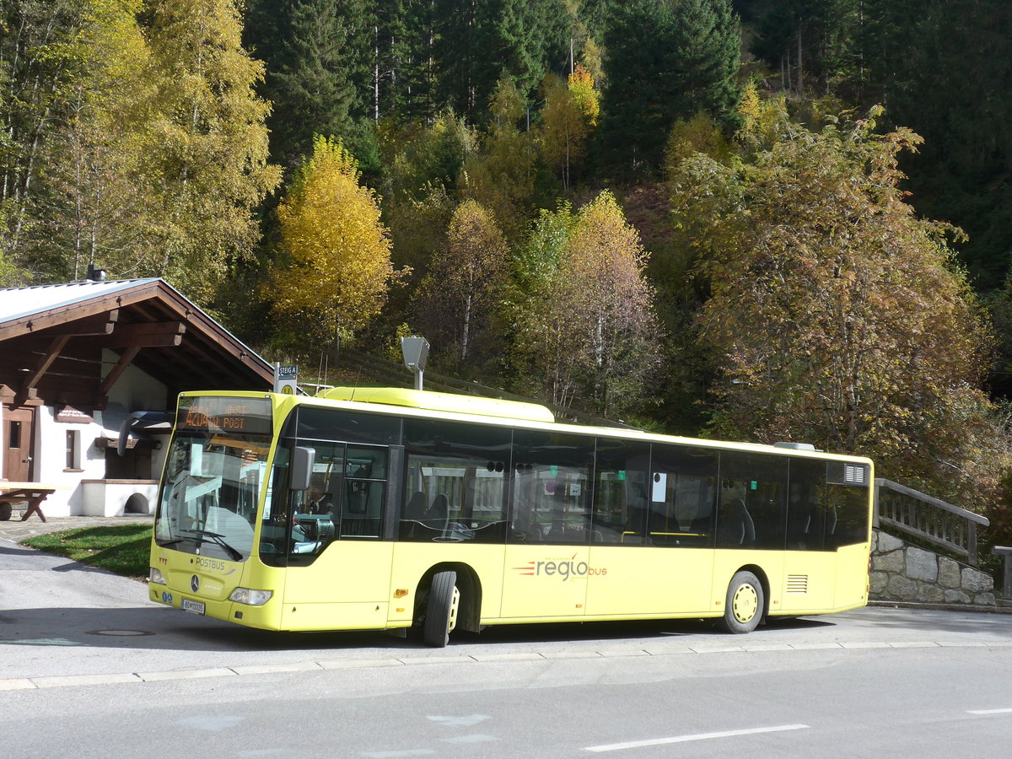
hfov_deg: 41.2
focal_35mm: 46
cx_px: 506
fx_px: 1345
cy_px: 380
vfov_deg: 31.5
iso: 125
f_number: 3
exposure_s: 1/1000
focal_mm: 9.5
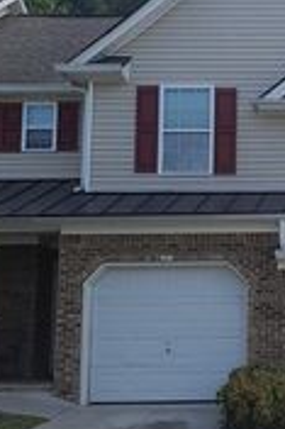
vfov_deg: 27.4
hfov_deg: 17.0
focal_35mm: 74
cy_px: 221
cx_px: 397
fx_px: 880
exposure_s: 1/726
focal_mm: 7
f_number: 1.8
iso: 16
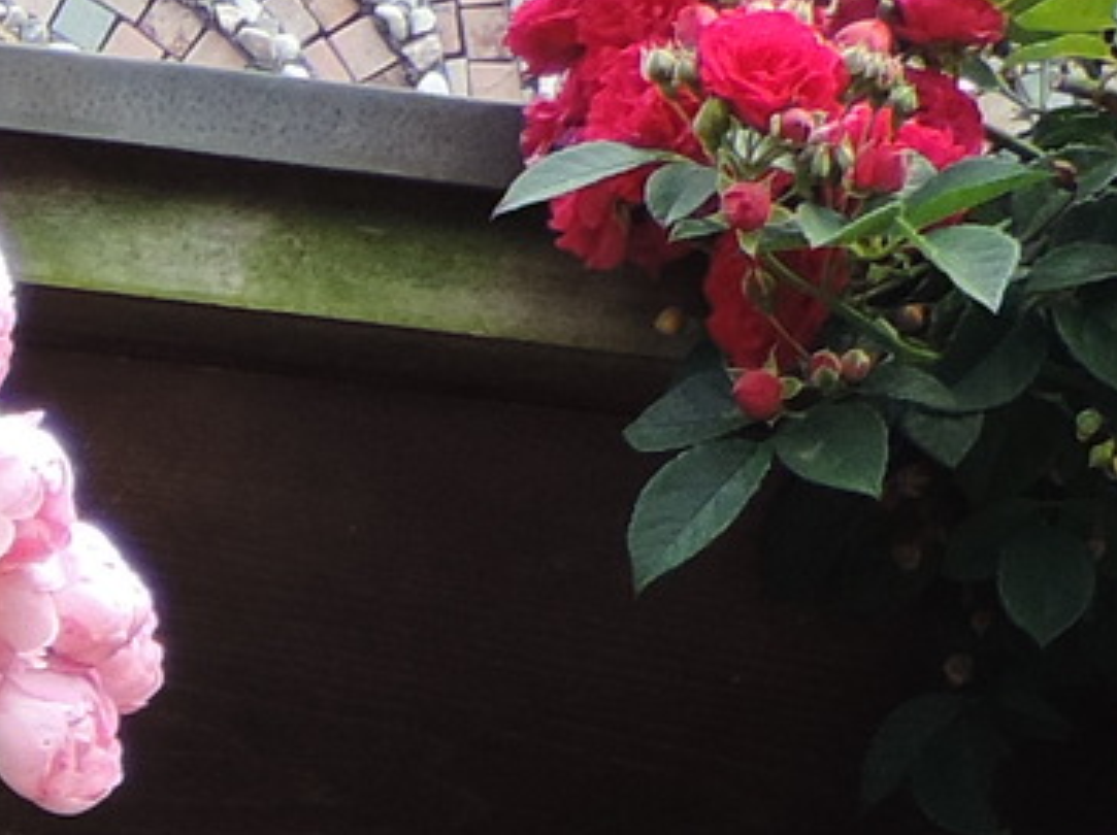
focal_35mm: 520
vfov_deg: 2.8
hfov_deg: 3.7
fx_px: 16763
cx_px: -2547
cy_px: 2609
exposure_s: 1/200
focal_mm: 13.3
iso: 80
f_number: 3.9
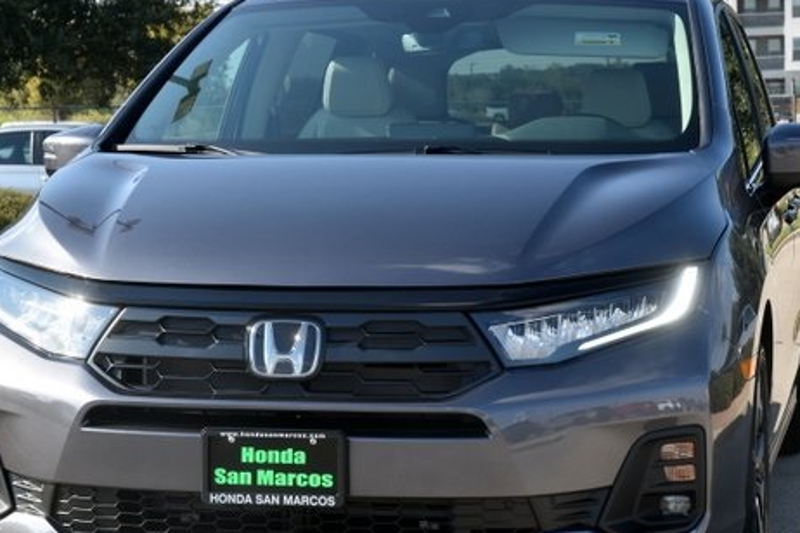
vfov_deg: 13.2
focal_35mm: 104
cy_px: 304
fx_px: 2311
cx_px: 433
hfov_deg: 19.6
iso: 200
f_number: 8
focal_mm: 50
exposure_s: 1/250
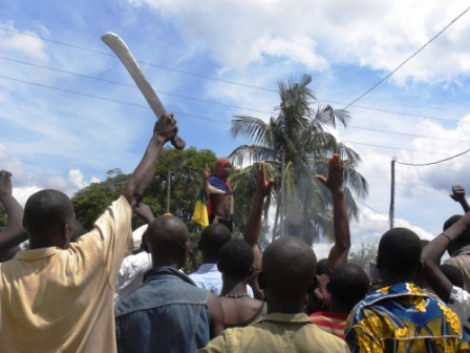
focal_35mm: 41
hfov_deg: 45.8
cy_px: 176
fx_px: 557
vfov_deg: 35.1
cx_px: 235
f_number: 5.6
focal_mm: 7.3
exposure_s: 1/350
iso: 64
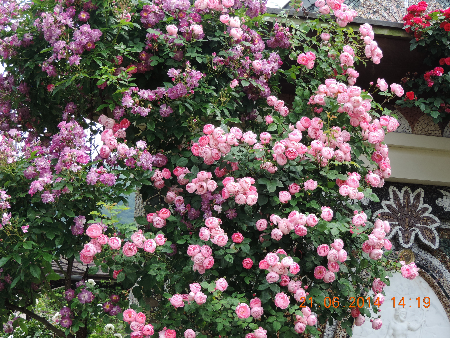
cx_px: 225
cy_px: 169
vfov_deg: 19.6
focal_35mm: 75
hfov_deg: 26.0
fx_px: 975
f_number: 3.9
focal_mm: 13.3
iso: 80
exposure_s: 1/200
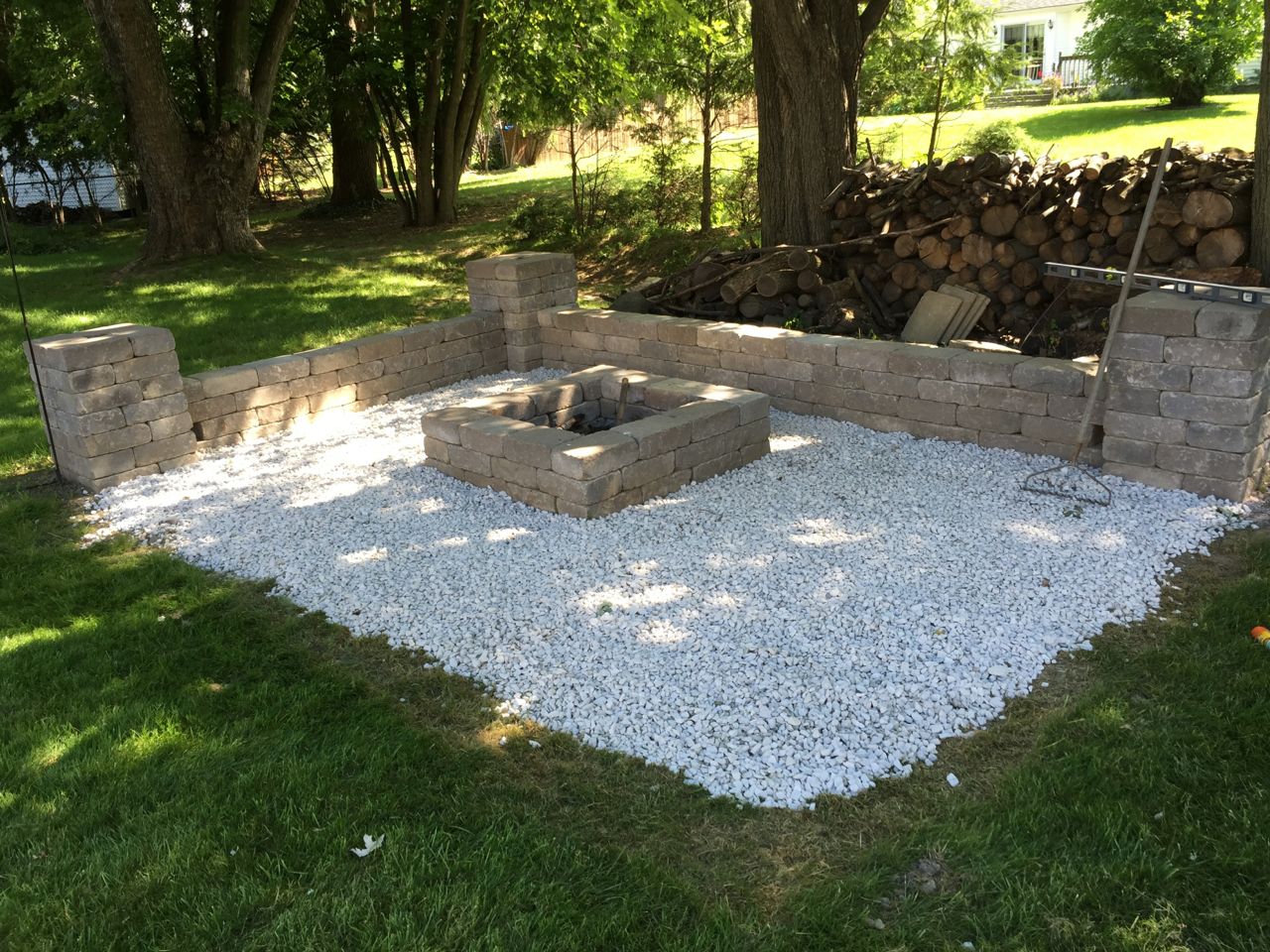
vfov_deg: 48.2
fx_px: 1064
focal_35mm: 29
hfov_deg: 61.7
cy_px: 476
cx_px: 635
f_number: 2.2
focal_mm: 4.15
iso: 32
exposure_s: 1/121
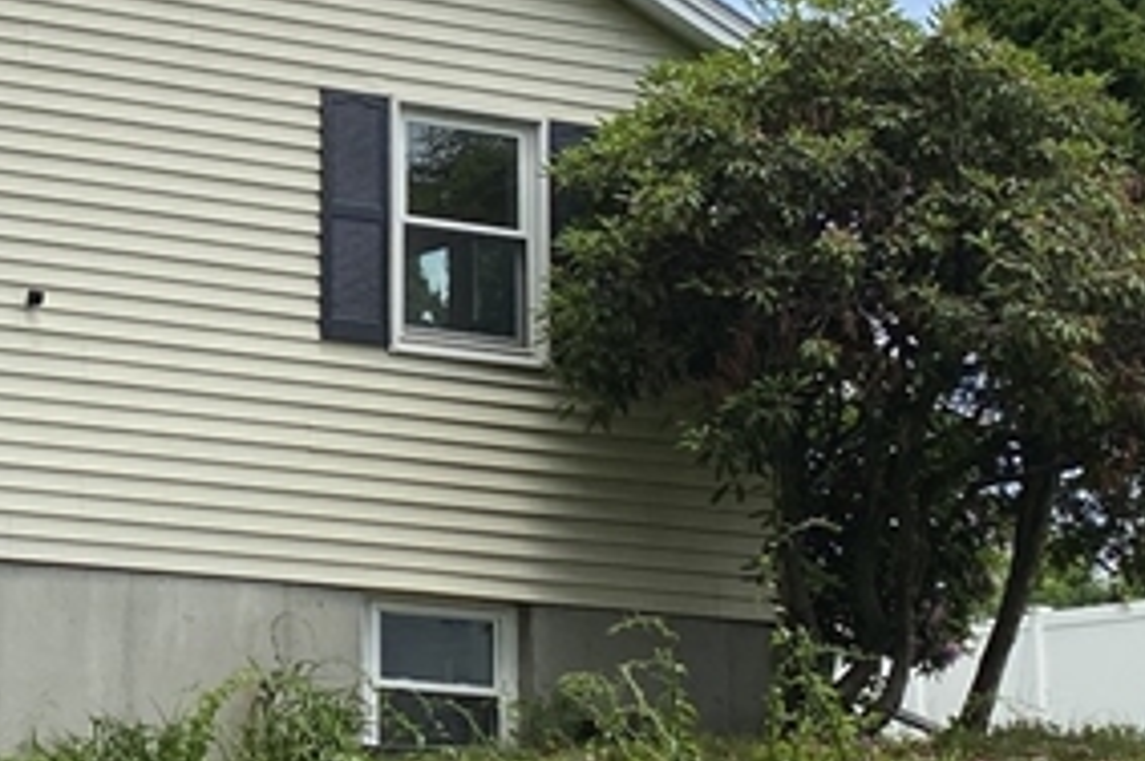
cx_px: -170
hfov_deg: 19.8
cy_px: 158
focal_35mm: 98
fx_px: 3113
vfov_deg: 13.9
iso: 32
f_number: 1.8
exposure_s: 1/3984
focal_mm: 4.25
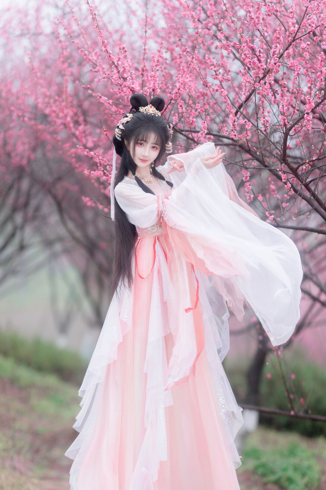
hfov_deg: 16.1
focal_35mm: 85
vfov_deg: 23.9
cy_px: 245
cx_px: 163
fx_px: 1154
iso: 250
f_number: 1.4
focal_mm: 85
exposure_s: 1/800
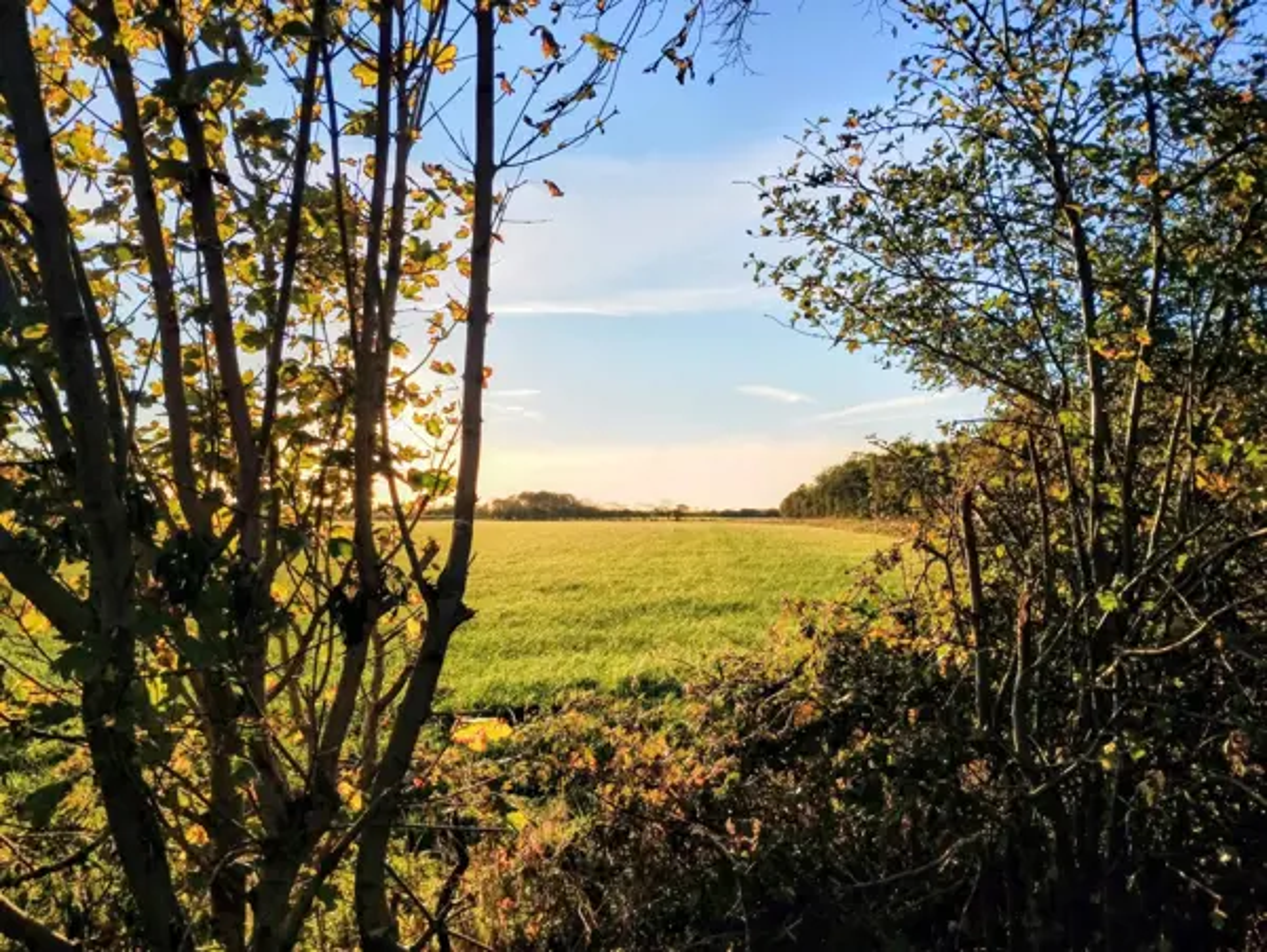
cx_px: 634
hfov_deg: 63.4
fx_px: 1026
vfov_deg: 49.8
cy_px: 476
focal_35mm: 28
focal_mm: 4.27
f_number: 1.8
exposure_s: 1/1211
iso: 100
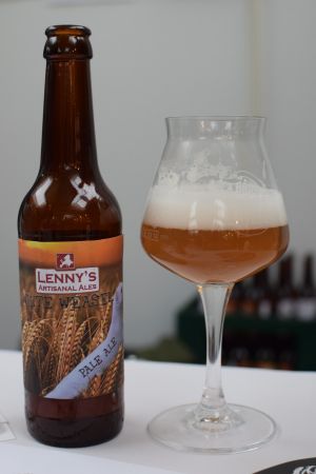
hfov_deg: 25.8
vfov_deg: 37.9
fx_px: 691
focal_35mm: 52
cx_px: 158
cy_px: 237
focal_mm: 35
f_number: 4
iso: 450
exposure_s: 1/60
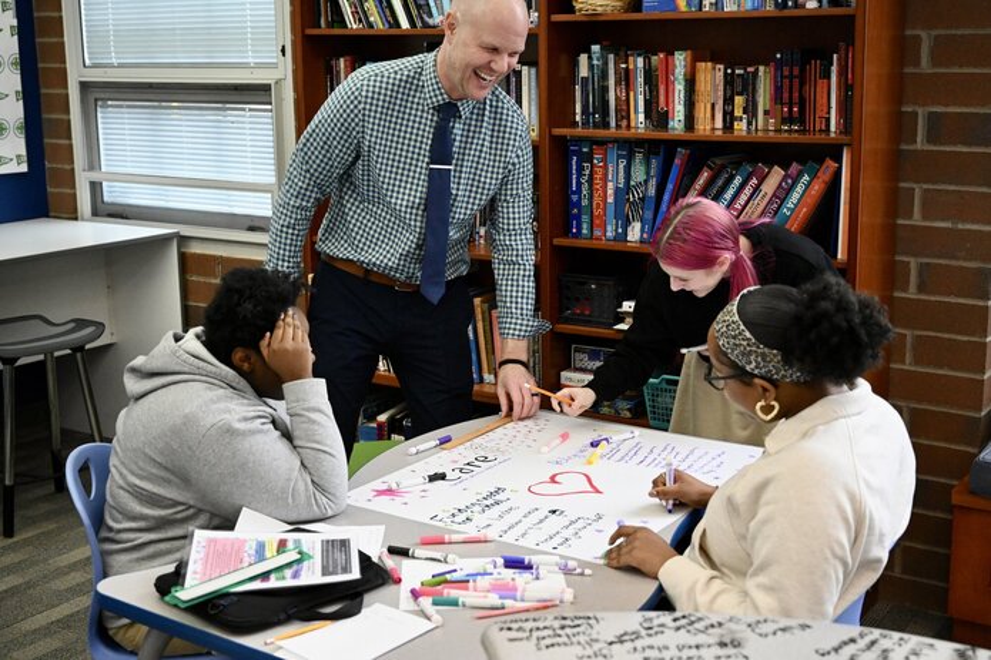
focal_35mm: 47
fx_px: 1293
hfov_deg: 41.9
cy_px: 330
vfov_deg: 28.6
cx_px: 496
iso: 6400
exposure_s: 1/320
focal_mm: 47
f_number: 4.5
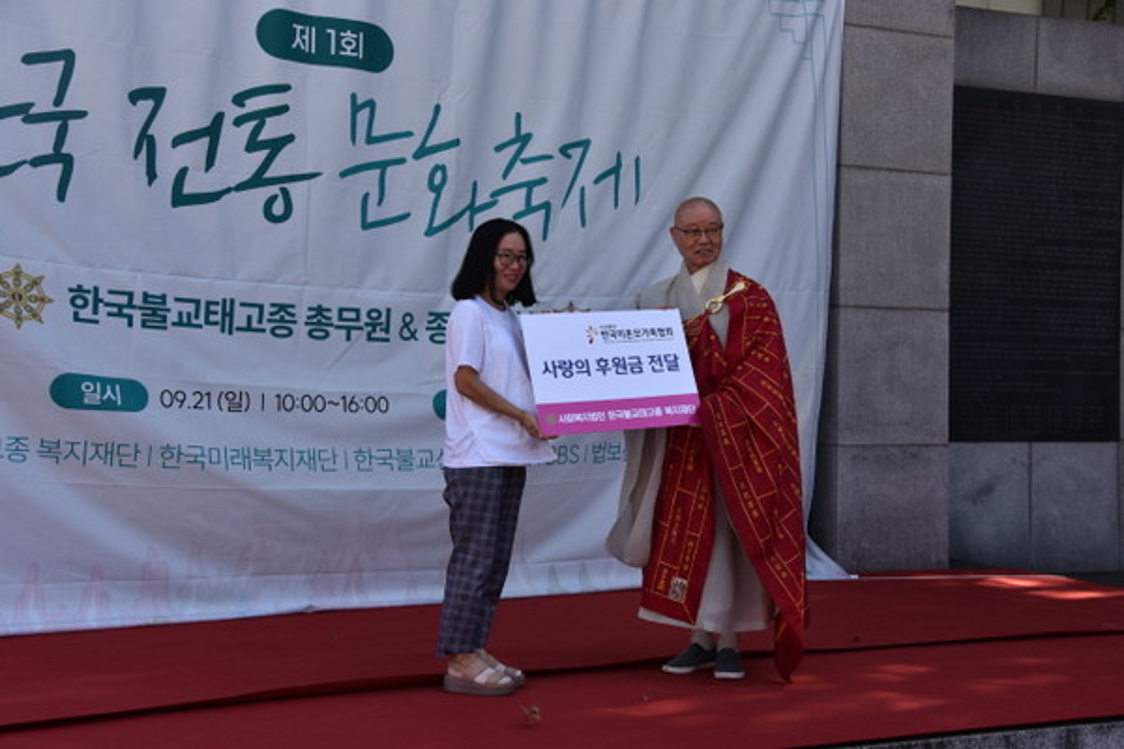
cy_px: 374
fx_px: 1499
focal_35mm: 48
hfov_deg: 41.1
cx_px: 562
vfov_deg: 28.1
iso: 360
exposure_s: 1/250
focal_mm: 48
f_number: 8
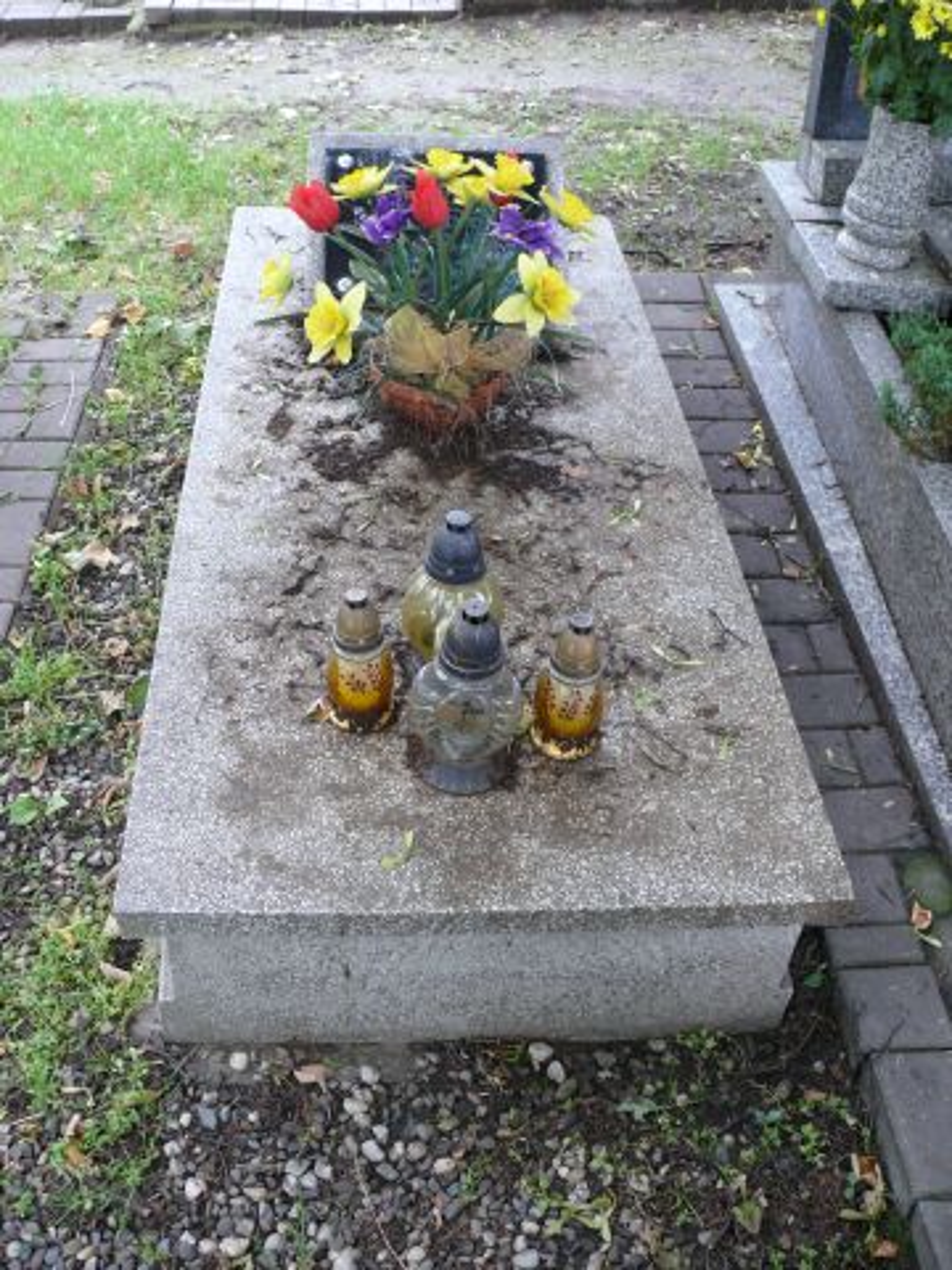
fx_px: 1283
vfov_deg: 52.6
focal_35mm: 35
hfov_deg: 40.7
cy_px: 635
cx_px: 476
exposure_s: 1/25
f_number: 2.8
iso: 200
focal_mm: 7.4
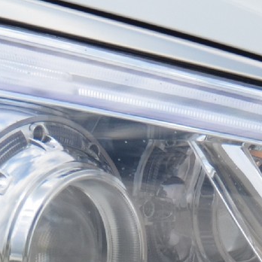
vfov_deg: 1.3
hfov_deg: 1.3
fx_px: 11723
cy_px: 202
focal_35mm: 1369
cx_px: 143
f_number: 6.3
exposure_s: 1/1600
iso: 400
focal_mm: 150
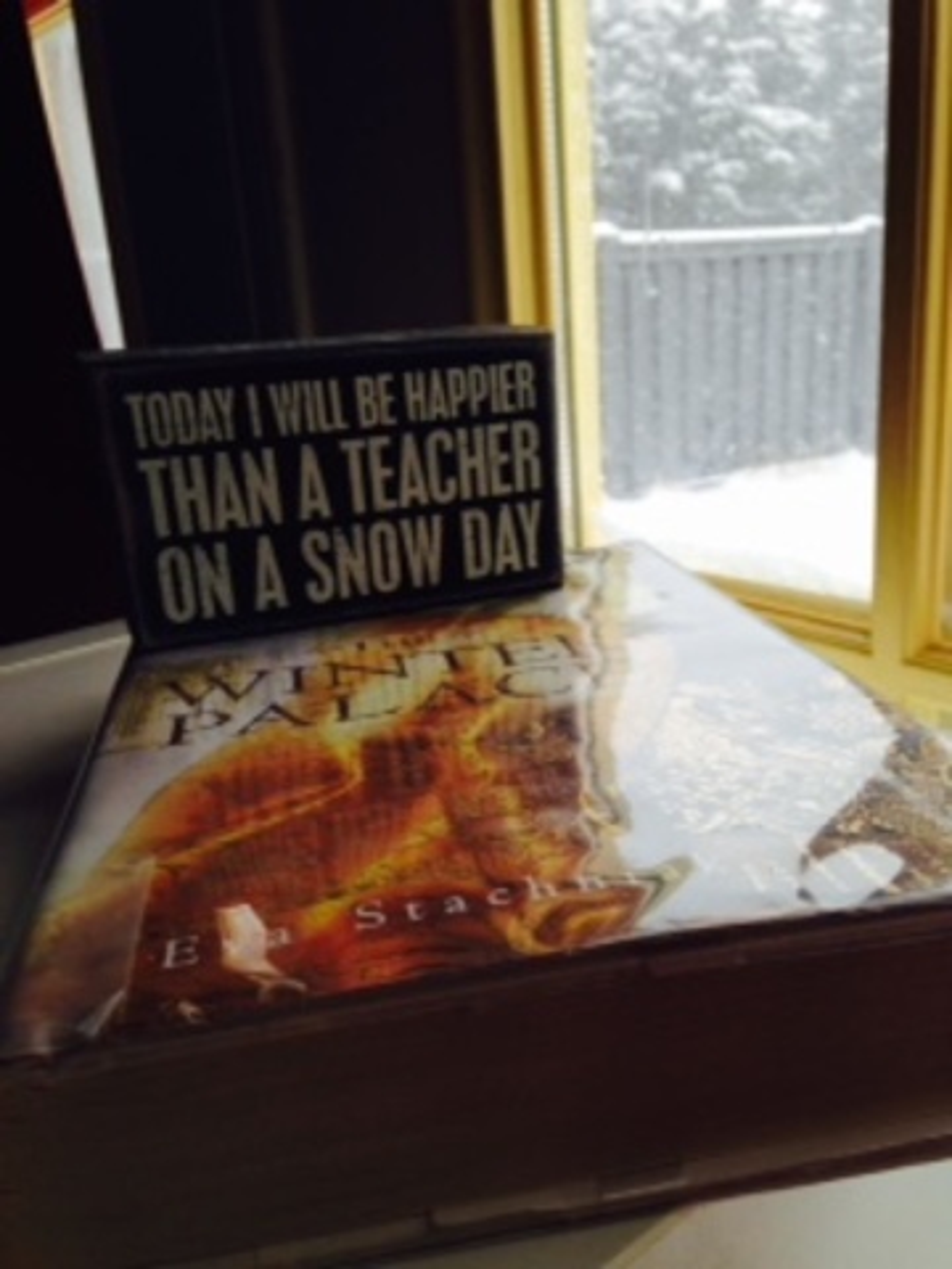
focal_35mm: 33
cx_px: 476
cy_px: 634
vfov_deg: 55.4
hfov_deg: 42.9
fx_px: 1210
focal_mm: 4.12
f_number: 2.4
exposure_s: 1/221
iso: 50
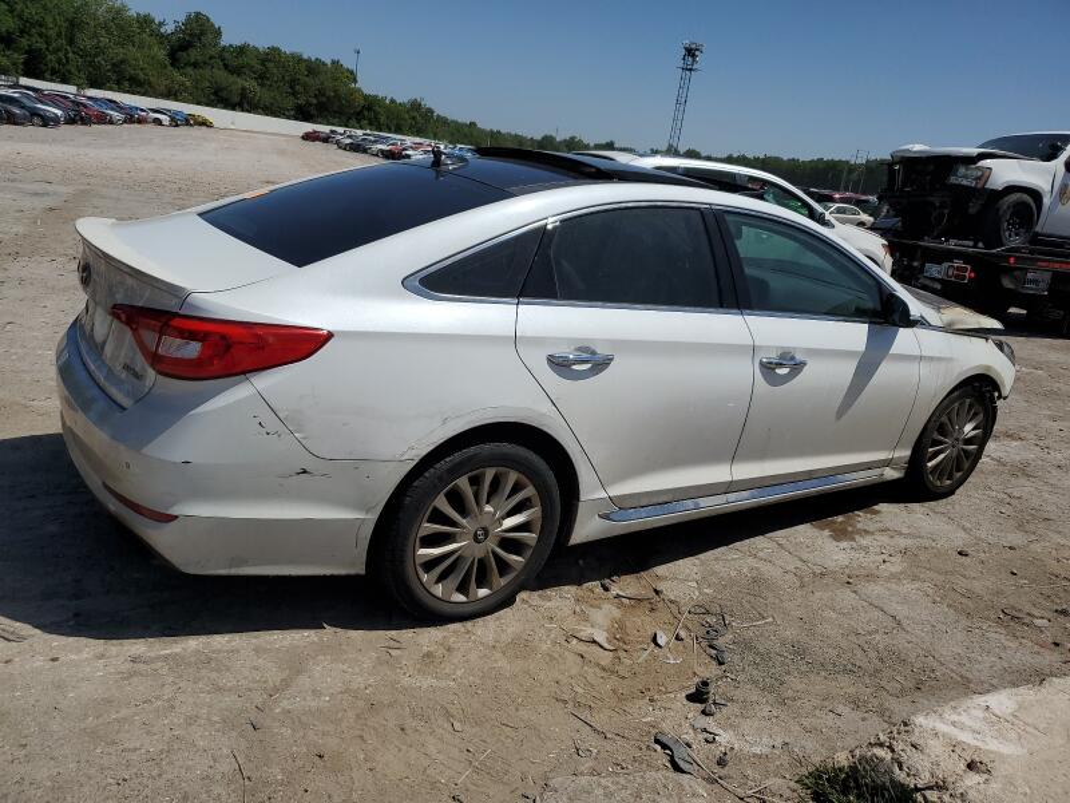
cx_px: 535
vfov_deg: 53.1
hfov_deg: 67.3
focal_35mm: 26
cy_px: 402
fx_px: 804
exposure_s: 1/10000
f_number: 1.5
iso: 52
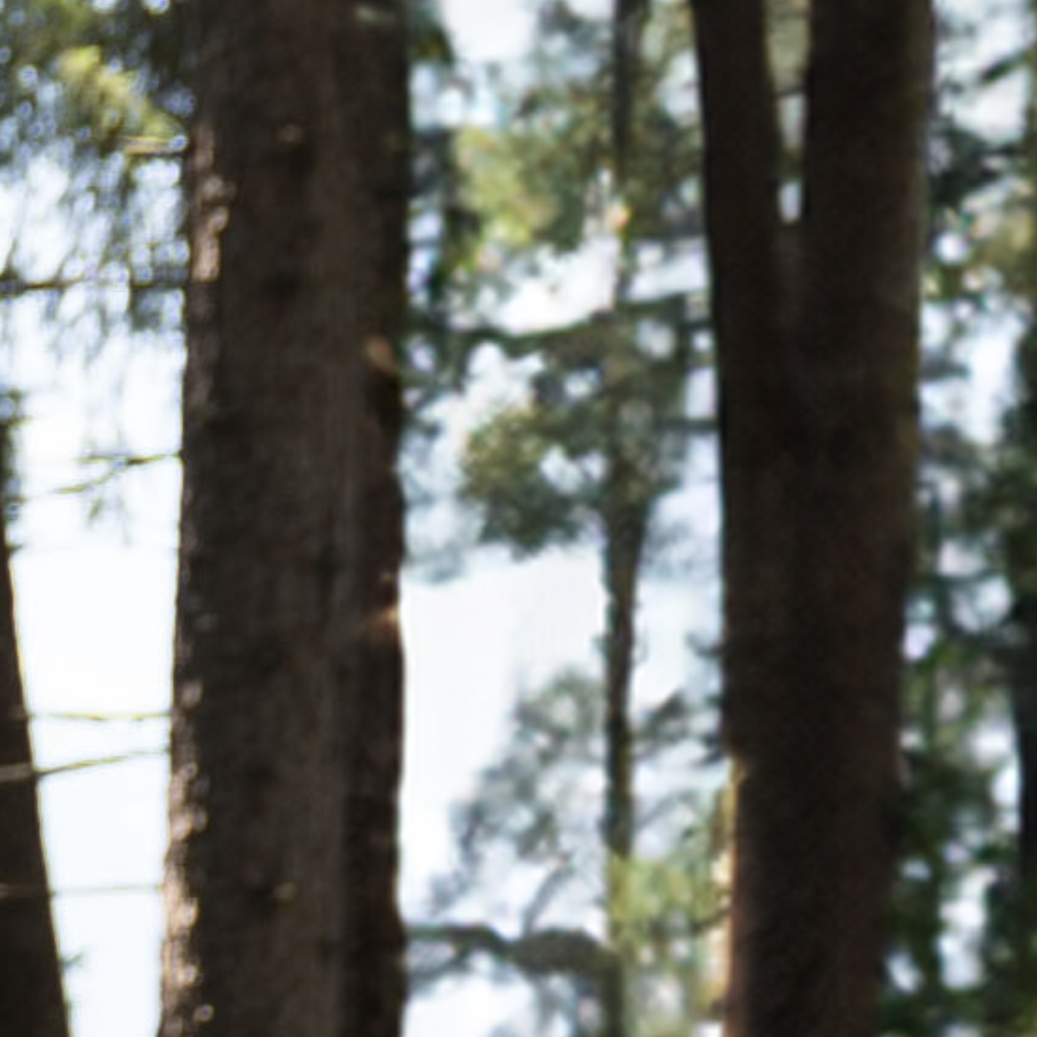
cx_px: -3869
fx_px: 9117
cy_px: 596
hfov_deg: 5.3
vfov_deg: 6.5
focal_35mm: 269
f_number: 3.2
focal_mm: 29
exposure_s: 1/125
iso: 100
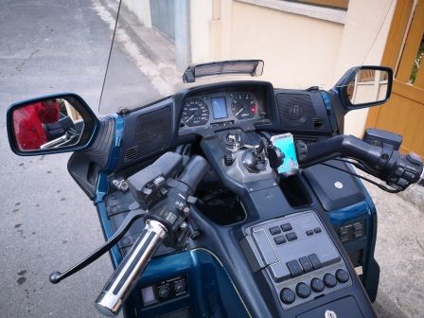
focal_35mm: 27
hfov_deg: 65.3
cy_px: 159
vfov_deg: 51.4
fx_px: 331
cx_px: 212
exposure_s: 1/566
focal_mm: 5.58
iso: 50
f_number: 1.8
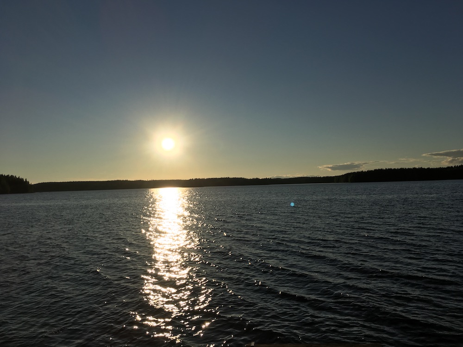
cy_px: 174
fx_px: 388
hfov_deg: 61.7
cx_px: 232
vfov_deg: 48.2
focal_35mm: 29
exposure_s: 1/5495
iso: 25
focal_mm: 4.15
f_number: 2.2
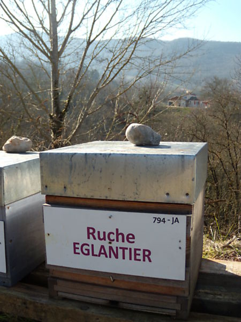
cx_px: 120
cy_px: 161
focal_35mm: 36
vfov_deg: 51.4
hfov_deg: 39.7
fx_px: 334
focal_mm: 6.4
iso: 80
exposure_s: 1/400
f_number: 3.6
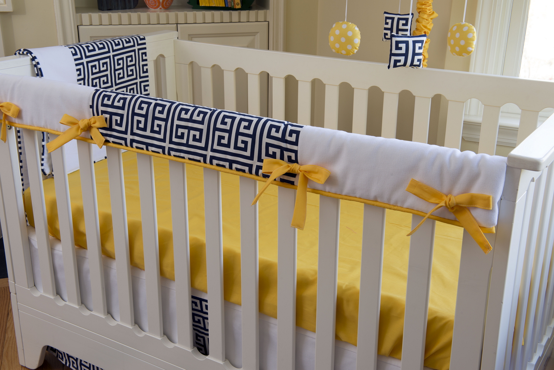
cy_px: 185
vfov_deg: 29.9
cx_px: 277
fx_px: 693
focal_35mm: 45
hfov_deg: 43.6
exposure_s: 1
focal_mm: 45
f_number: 13
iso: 100
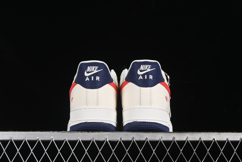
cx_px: 121
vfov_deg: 18.2
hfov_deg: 27.0
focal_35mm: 75
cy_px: 81
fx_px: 504
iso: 160
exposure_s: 1/80
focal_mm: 50
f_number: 8
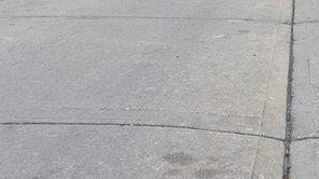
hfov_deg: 24.2
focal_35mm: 85
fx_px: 718
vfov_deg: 13.0
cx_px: 296
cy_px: -132
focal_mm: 24
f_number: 8
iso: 800
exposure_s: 1/100
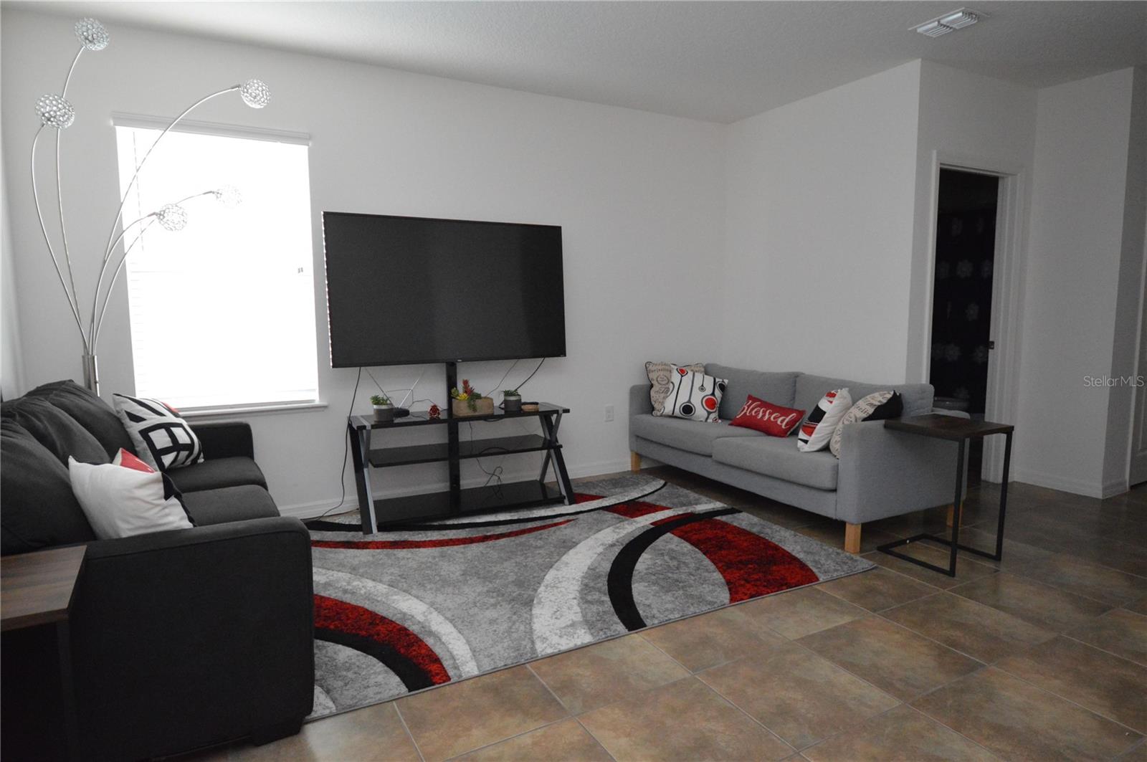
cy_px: 381
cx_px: 574
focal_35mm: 21
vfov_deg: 59.4
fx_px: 668
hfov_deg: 81.3
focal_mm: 14
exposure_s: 1/50
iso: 3200
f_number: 4
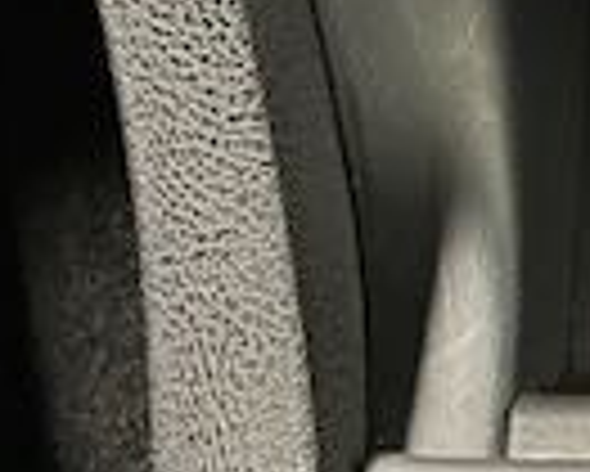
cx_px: 1063
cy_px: -490
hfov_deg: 13.8
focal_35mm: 124
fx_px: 2167
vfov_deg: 11.2
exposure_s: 1/10
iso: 500
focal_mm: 4.2
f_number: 1.6
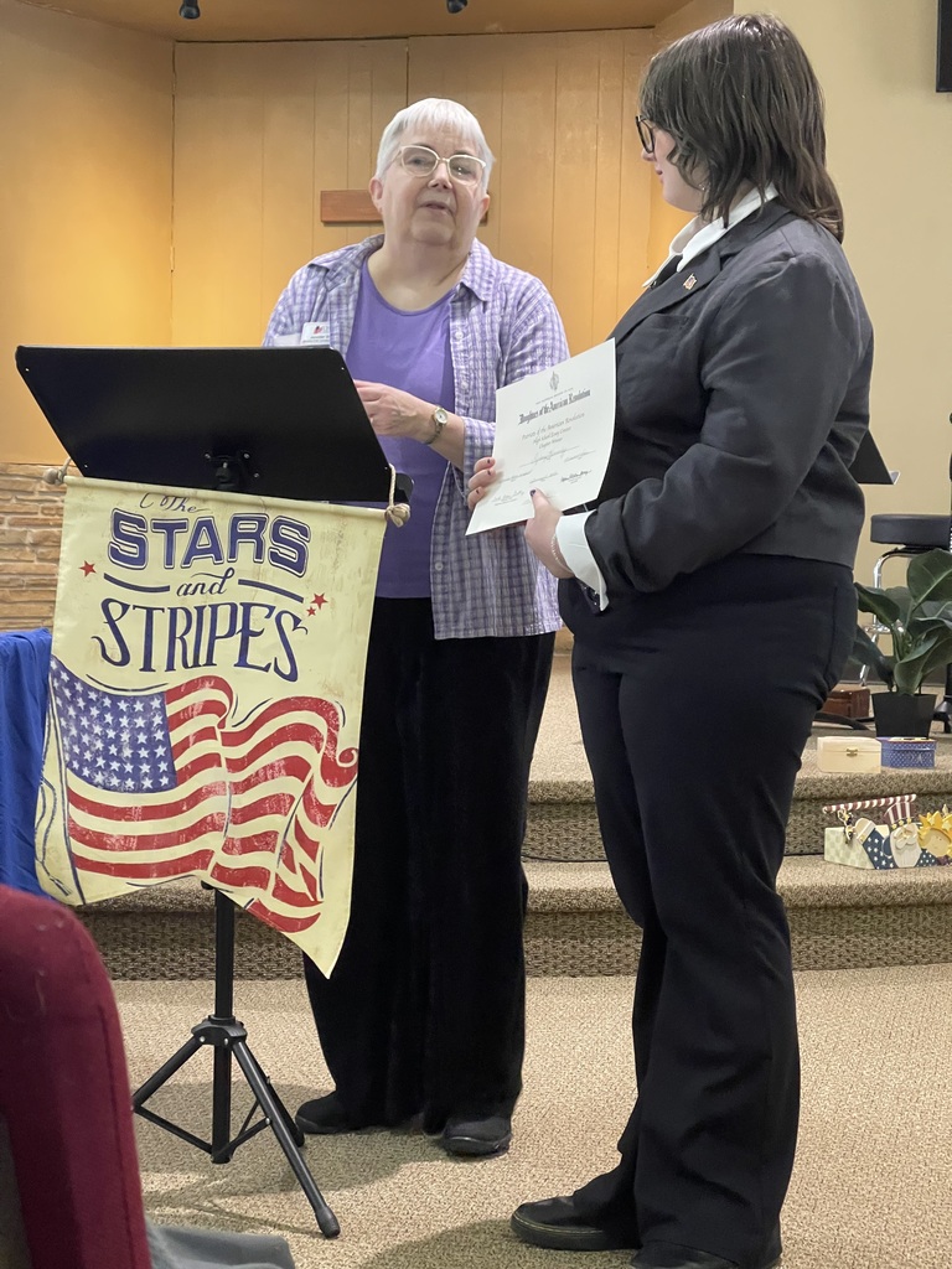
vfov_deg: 30.3
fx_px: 2347
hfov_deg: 22.9
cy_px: 634
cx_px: 476
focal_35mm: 64
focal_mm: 7.5
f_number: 2.2
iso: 500
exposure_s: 1/60
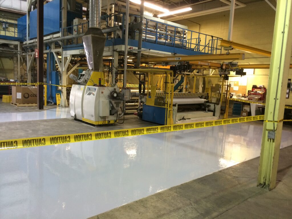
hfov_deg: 60.0
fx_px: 253
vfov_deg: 46.8
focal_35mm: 30
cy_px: 110
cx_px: 146
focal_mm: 4.12
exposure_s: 1/30
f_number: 2.2
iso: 160
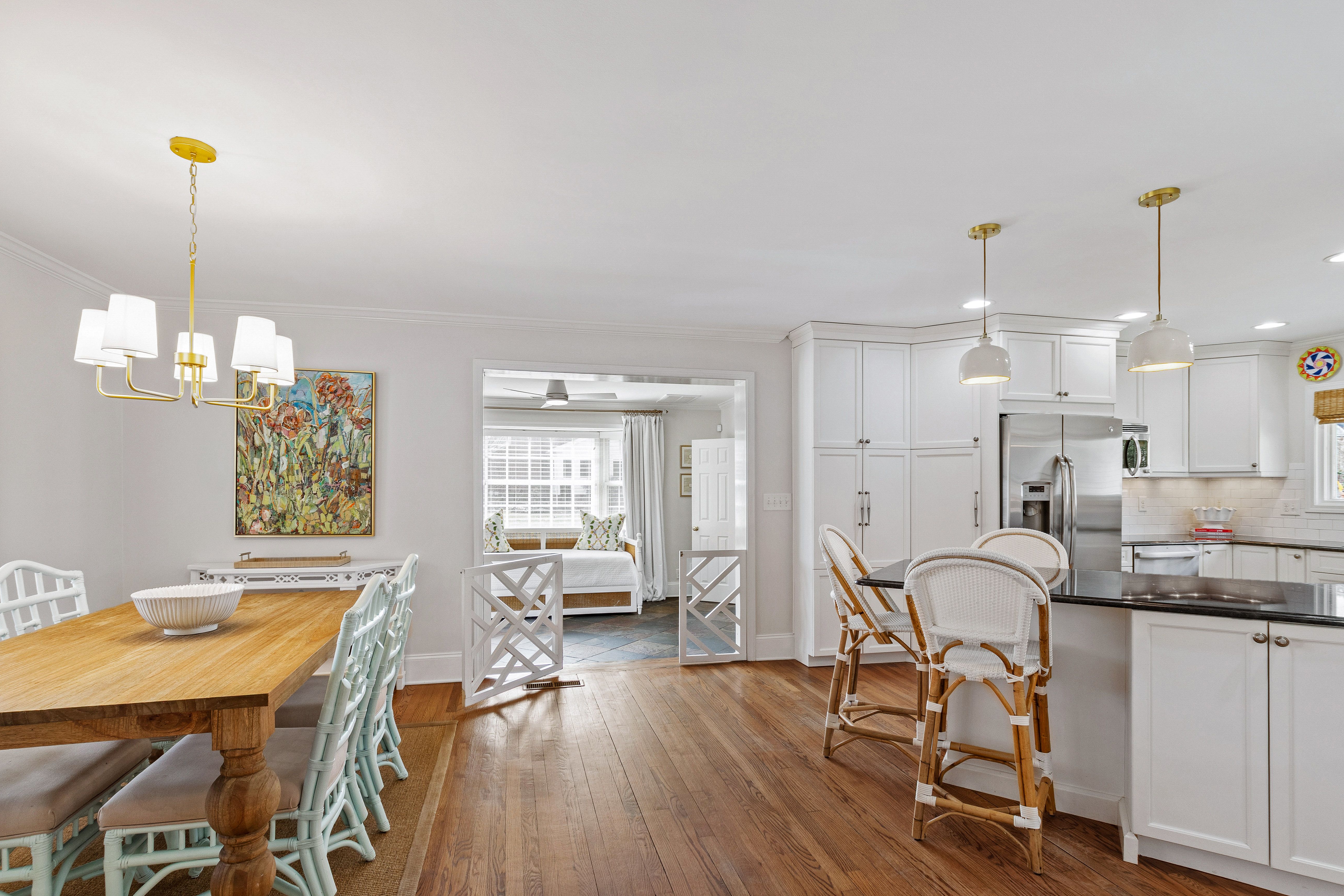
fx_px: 597
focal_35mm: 16
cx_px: 652
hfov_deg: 96.7
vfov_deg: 73.7
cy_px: 474
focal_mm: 10
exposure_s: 1/5
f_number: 8
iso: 100
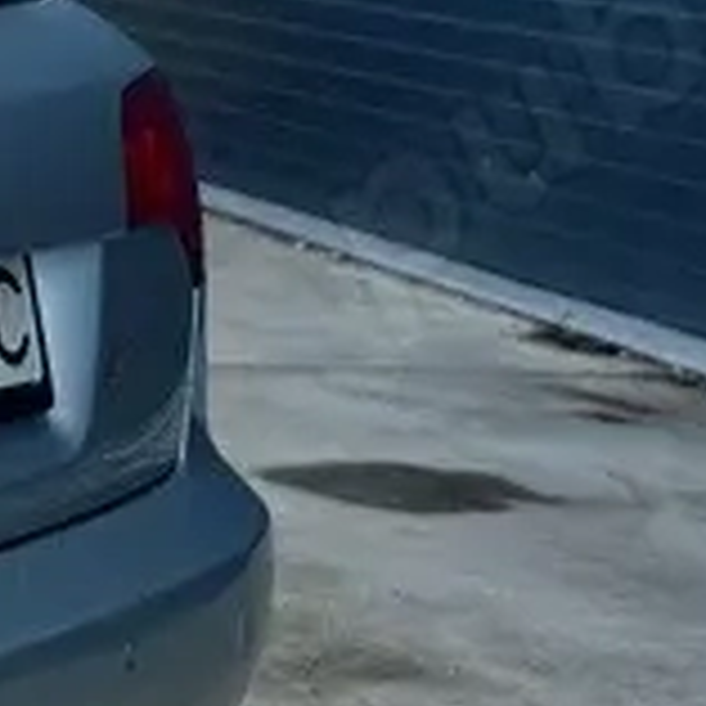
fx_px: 3115
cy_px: -31
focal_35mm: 135
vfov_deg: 12.7
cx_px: -1228
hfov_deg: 10.3
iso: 80
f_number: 1.78
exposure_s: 1/1980
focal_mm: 6.76
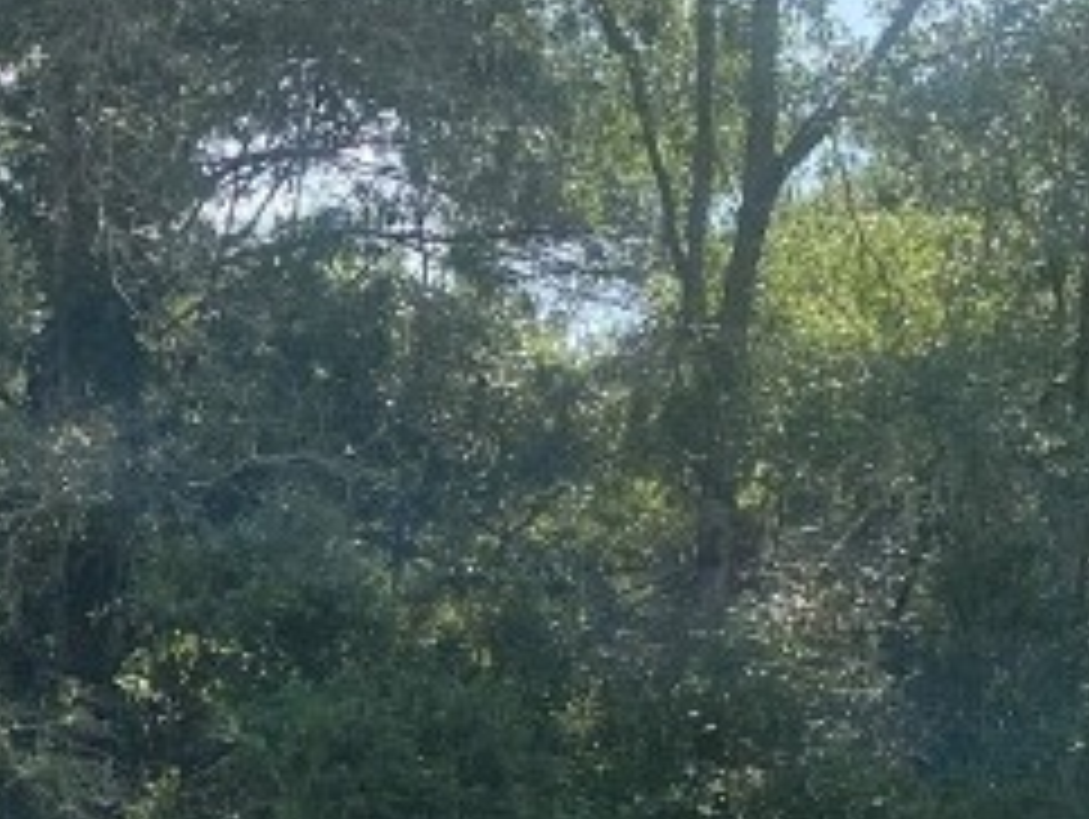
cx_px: -130
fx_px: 3464
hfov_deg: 17.2
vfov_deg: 13.3
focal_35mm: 110
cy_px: 873
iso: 32
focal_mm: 4.25
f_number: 1.8
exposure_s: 1/1504
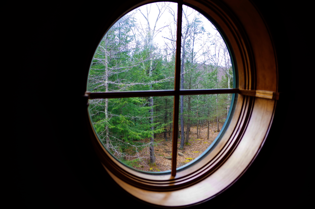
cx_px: 158
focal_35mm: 24
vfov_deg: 52.9
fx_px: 210
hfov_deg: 73.9
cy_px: 104
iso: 200
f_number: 4
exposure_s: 1/60
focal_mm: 16
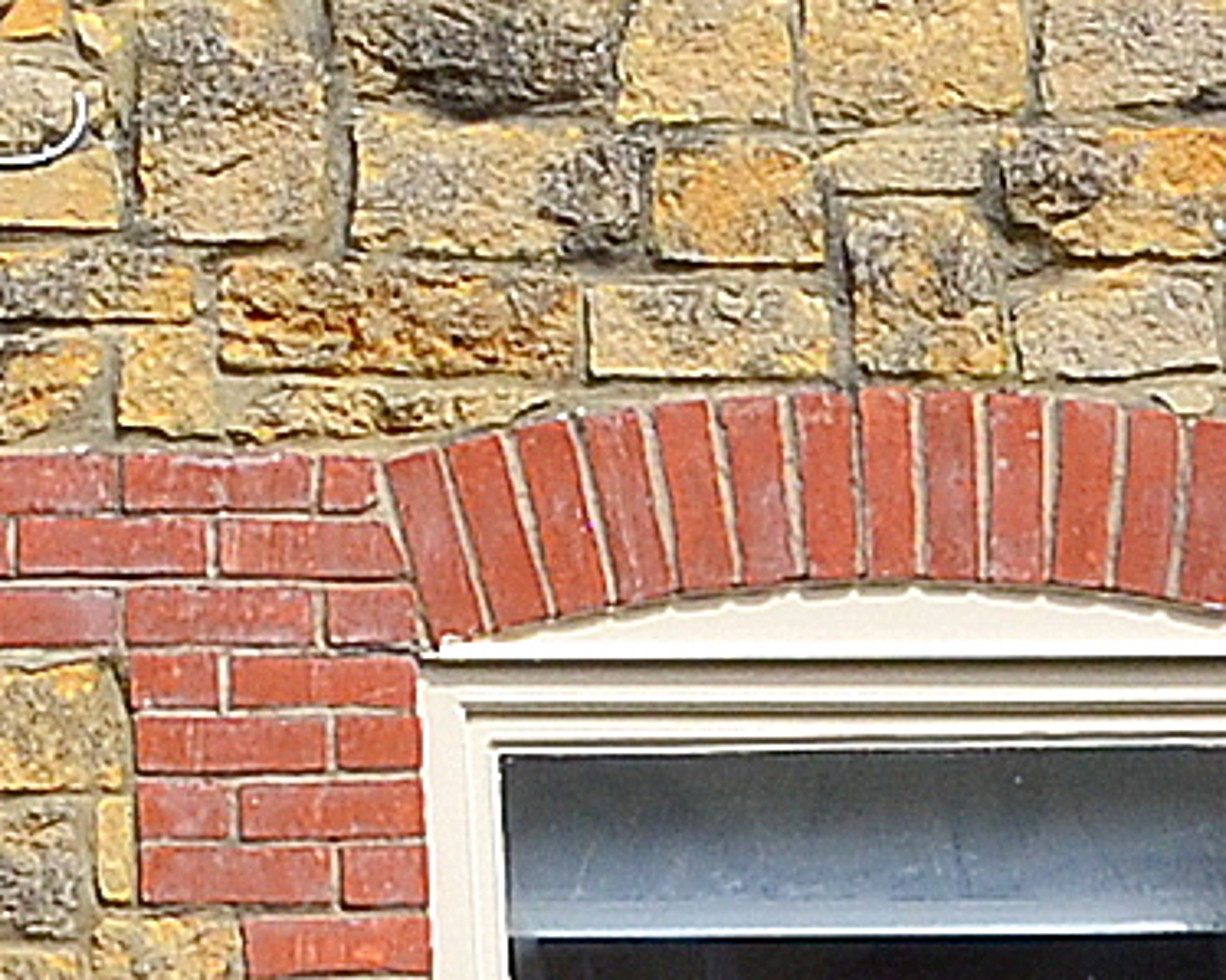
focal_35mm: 312
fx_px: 11318
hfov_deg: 6.2
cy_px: -626
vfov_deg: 4.9
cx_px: -338
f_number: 11
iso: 220
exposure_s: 1/500
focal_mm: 24
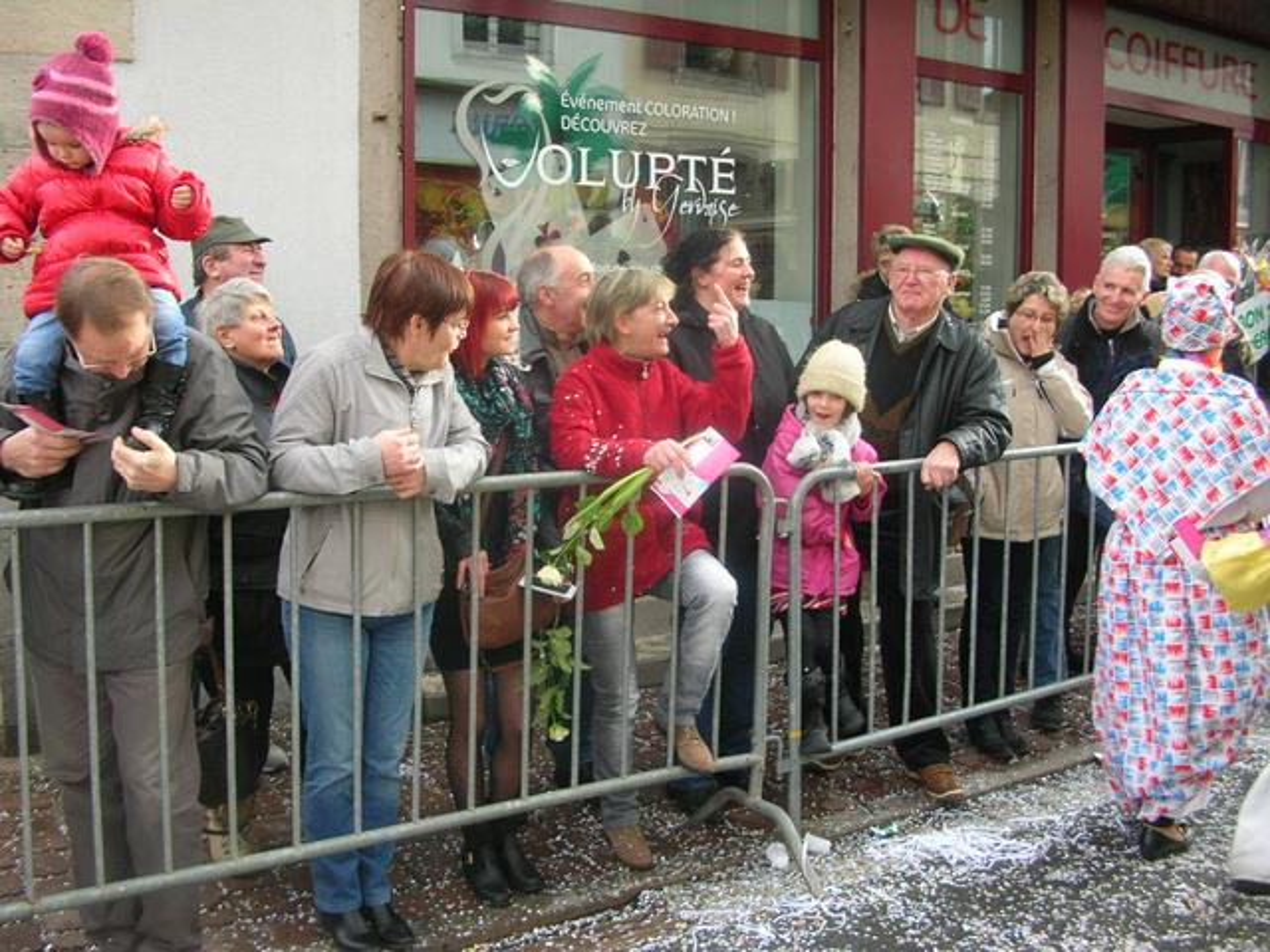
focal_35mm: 35
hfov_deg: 52.6
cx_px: 635
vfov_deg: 40.7
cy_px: 476
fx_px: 1284
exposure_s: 1/68.3
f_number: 2.8
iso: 50
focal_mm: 5.8
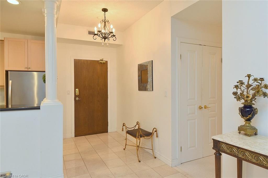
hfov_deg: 78.6
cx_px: 134
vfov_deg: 57.2
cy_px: 89
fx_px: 164
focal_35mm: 22
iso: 500
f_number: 6.3
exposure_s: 1/60
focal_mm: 22
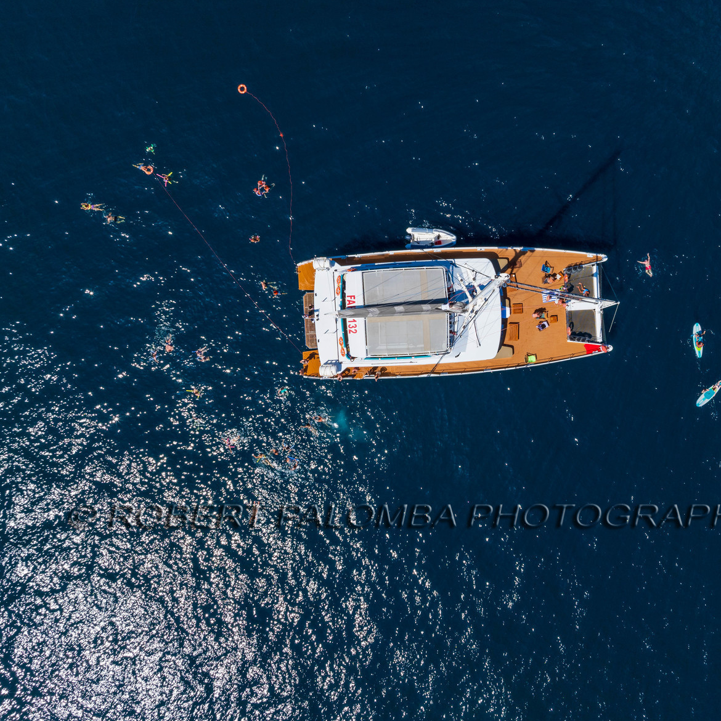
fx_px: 683
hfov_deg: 55.4
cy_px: 352
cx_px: 409
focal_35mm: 29
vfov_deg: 55.6
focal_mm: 12.3
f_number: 11
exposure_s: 1/240
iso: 100
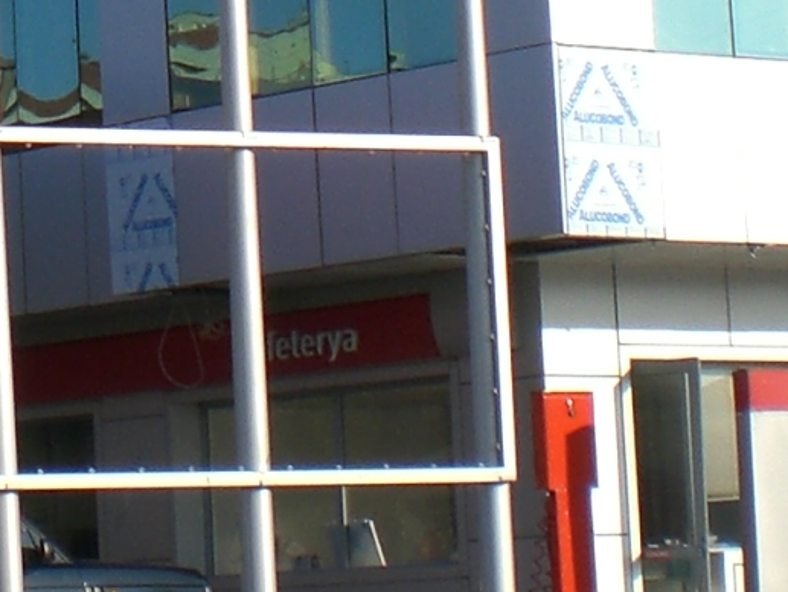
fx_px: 4281
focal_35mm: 188
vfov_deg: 7.8
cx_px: -84
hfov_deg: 10.4
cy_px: -127
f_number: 4.4
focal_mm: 6.3
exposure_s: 1/400
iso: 50
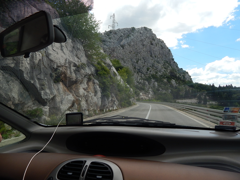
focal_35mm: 23
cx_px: 120
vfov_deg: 58.9
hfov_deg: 73.9
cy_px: 90
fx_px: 159
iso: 125
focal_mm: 4
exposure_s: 1/1000
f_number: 3
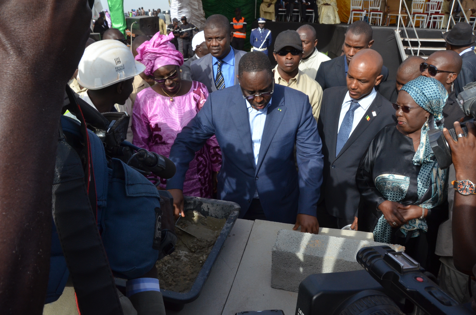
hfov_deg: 67.5
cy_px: 158
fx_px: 356
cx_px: 238
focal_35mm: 27
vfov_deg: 47.7
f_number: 13
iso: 800
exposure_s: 1/640
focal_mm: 18
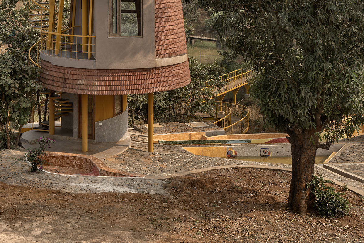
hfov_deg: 31.0
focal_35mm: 65
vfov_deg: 20.9
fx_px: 657
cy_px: 122
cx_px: 182
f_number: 16
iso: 100
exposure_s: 1/40
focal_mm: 65
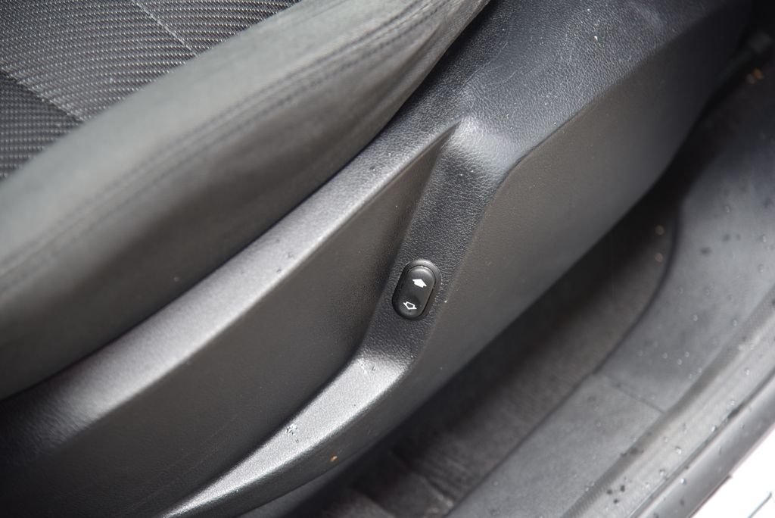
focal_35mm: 120
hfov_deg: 17.1
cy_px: 259
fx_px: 2585
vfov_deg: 11.4
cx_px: 388
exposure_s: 1/15
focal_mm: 120
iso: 500
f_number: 4
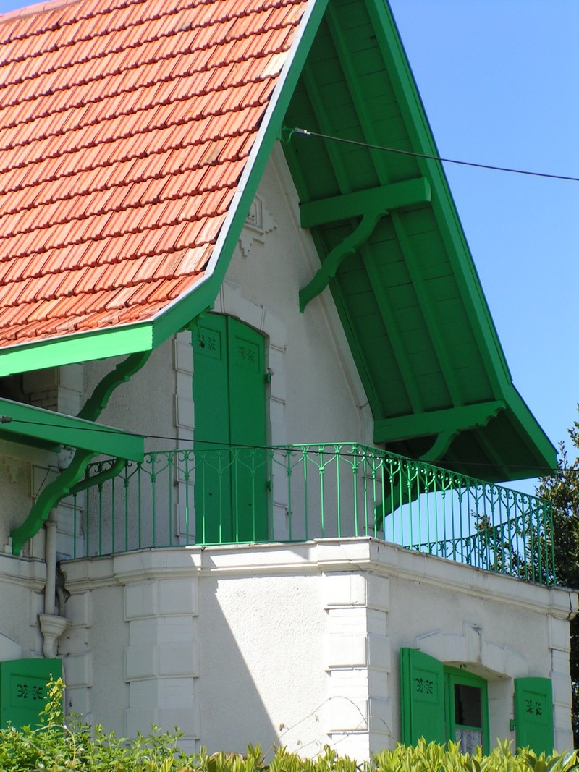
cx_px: 290
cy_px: 386
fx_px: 2788
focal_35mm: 125
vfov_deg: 15.8
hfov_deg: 11.9
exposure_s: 1/320
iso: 50
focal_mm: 19.1
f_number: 5.6
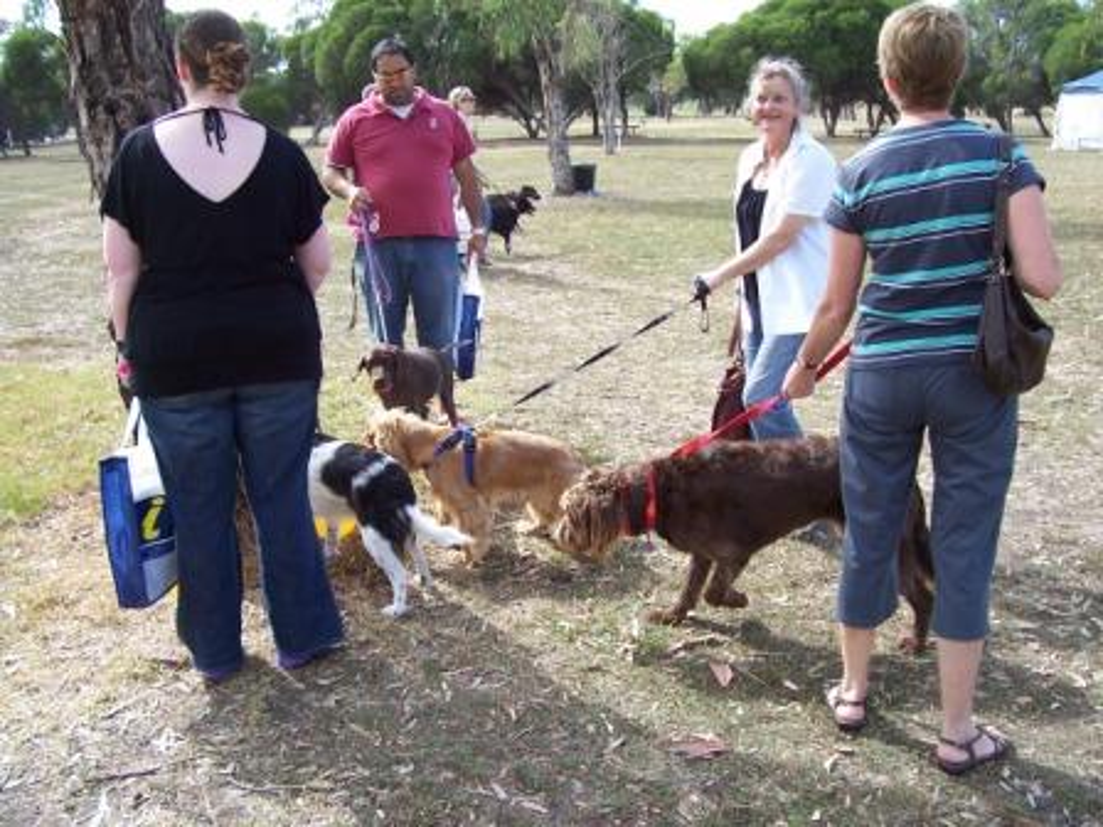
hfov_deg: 54.0
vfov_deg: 41.8
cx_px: 552
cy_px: 414
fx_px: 1083
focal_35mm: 34
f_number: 2.7
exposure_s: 1/350
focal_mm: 5.6
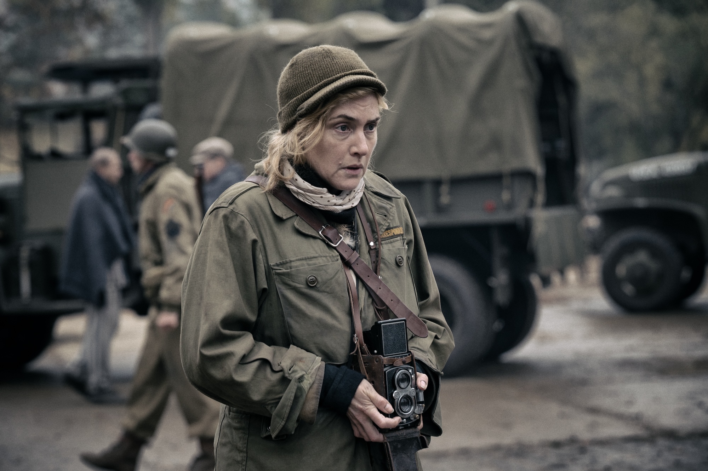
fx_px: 2162
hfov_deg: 18.6
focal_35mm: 110
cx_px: 354
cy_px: 236
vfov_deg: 12.4
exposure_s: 1/250
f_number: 4.5
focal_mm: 110
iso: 800
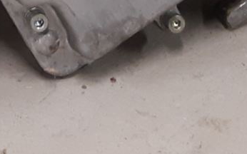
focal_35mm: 163
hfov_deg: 12.6
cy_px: -230
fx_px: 1097
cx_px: -30
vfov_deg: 7.5
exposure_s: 1/50
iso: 160
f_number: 1.7
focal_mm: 3.93
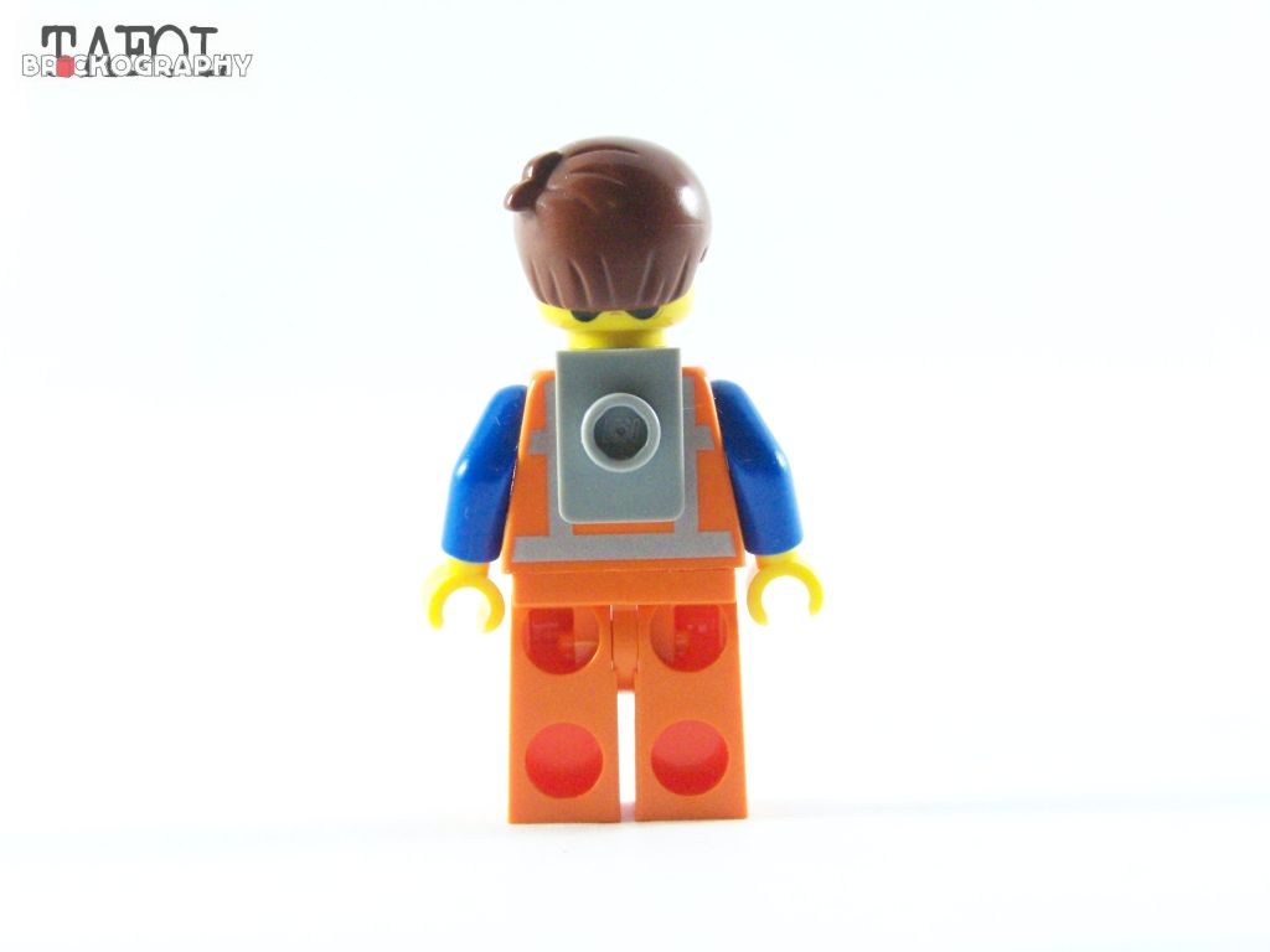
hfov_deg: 23.8
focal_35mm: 82
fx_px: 3008
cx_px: 635
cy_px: 476
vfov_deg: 18.0
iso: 400
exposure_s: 1/60
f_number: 4
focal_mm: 13.7
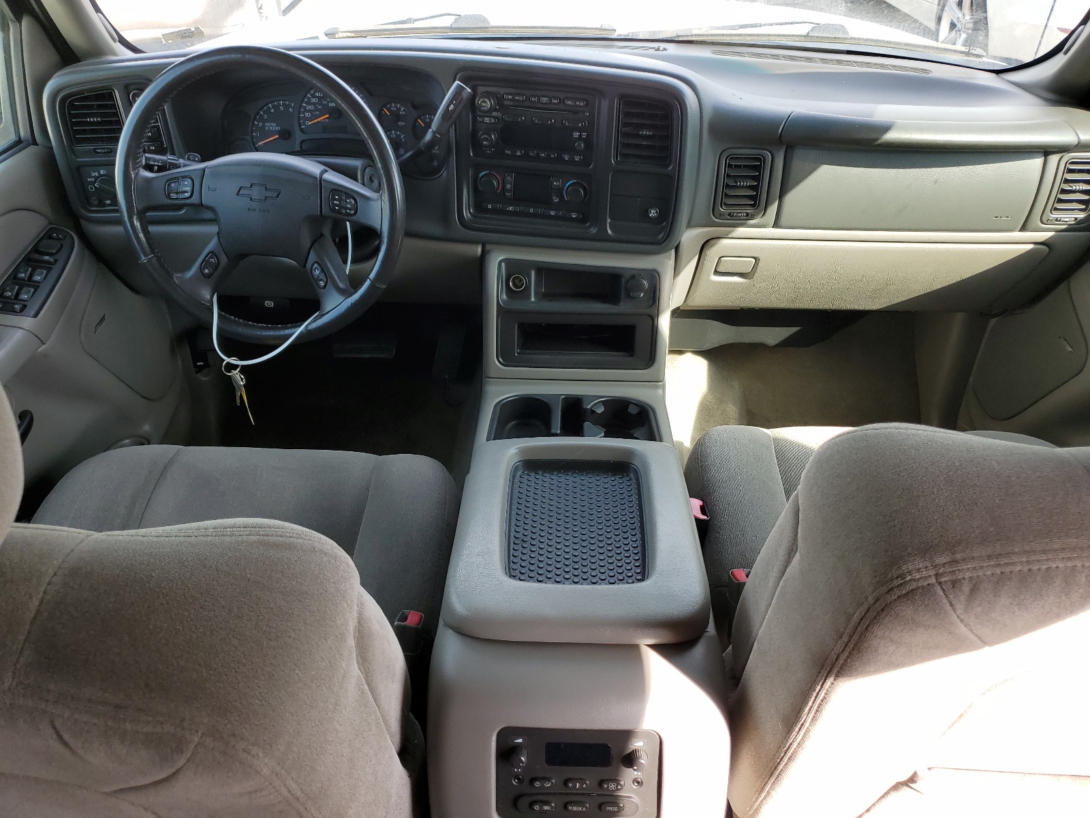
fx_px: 819
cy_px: 409
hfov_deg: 67.3
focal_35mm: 26
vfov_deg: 53.1
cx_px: 545
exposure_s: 1/312
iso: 50
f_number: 1.5
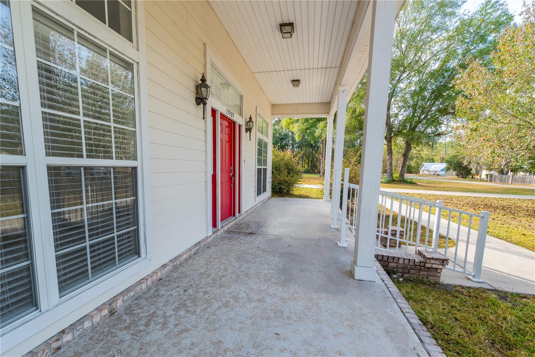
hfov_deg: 104.2
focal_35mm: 14
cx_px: 268
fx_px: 208
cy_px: 178
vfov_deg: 81.2
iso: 400
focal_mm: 14
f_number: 9
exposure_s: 1/800
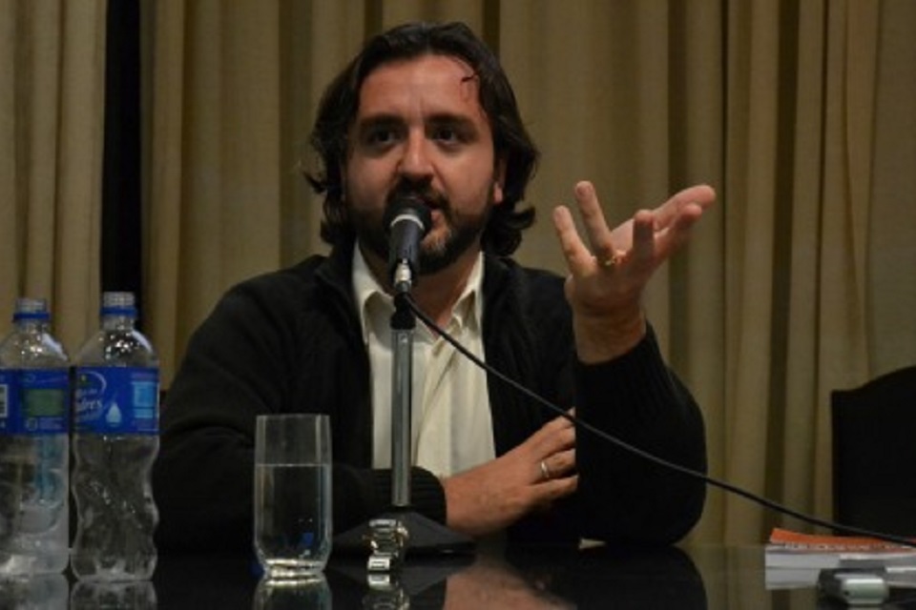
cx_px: 458
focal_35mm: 82
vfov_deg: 16.6
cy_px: 305
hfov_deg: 24.6
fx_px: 2099
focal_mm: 55
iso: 3200
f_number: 5.6
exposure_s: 1/160
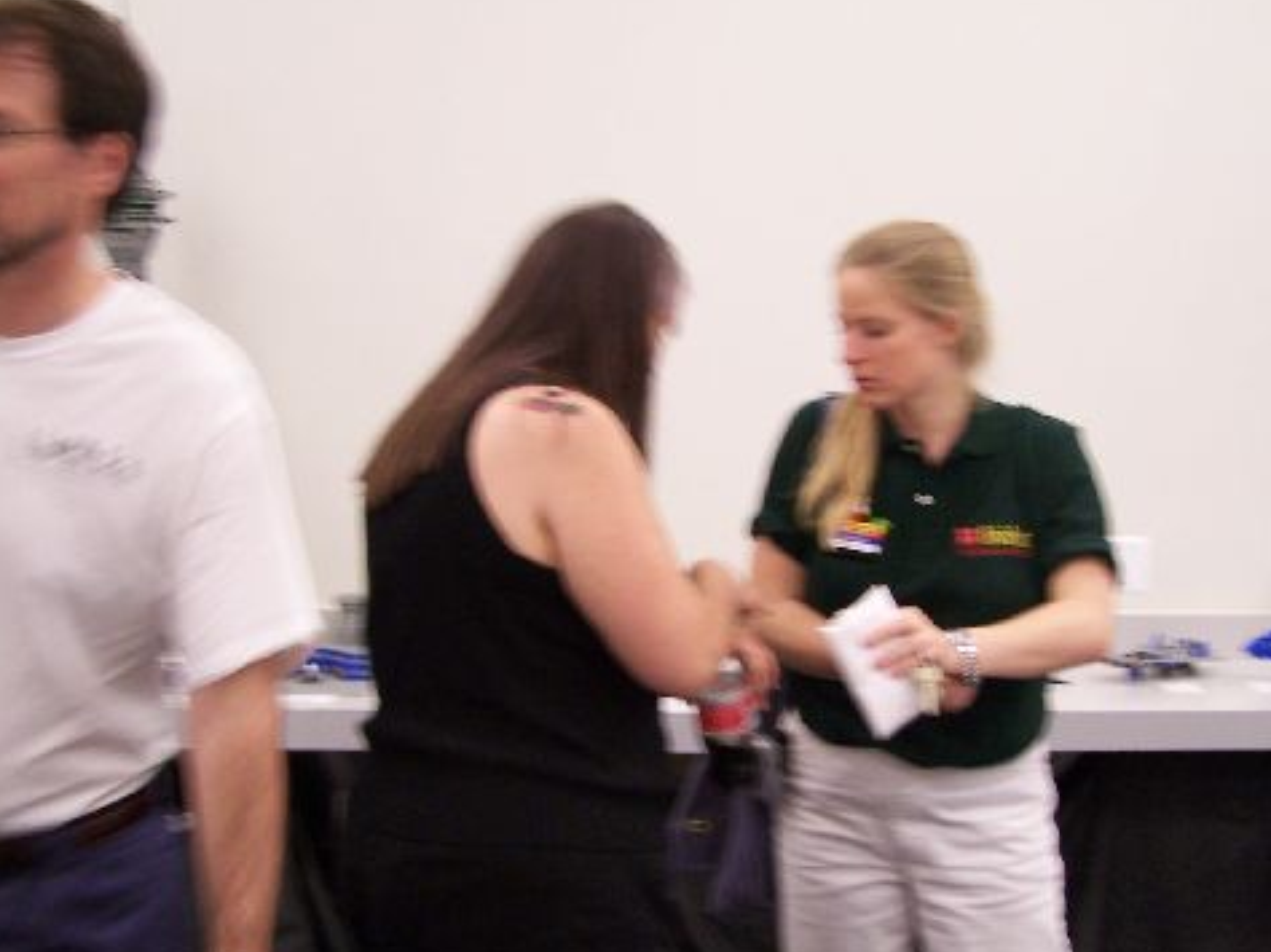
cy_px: 504
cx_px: 729
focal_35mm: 52
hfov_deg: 36.8
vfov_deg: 28.0
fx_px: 1908
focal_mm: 6.3
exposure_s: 1/10
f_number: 2.8
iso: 140
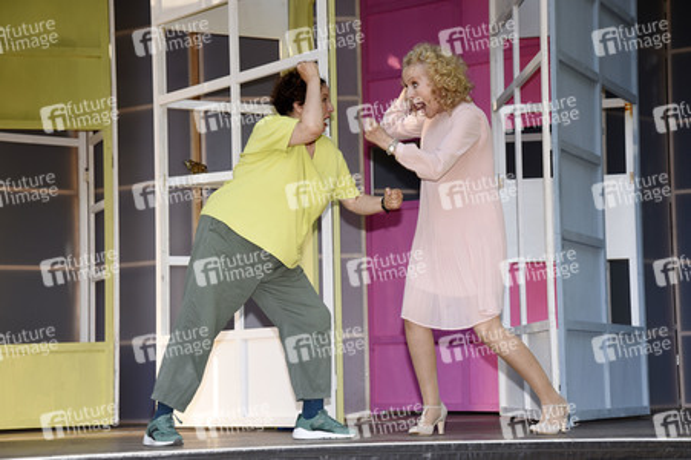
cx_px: 346
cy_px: 230
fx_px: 1343
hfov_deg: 28.9
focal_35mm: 70
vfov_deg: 19.4
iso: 800
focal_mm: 70
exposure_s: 1/160
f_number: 6.3
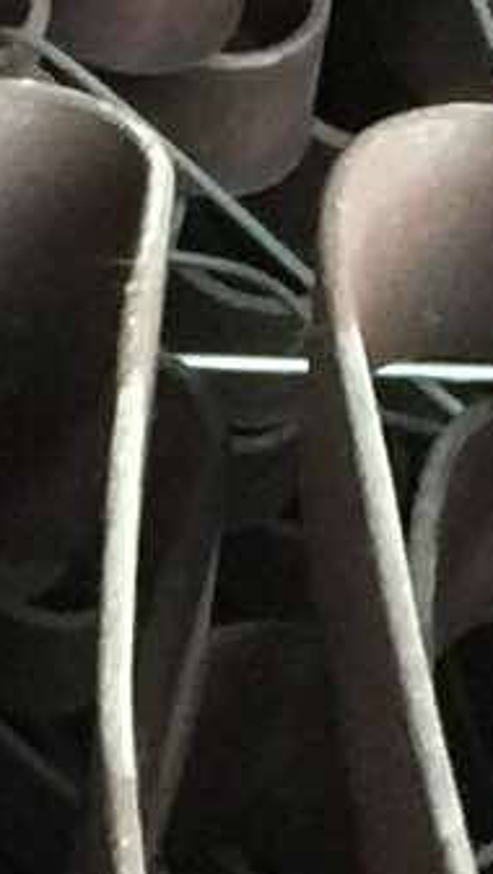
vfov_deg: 7.0
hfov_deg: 4.0
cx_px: 740
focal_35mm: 306
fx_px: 7099
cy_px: 705
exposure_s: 1/15
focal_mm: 4.15
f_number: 2.2
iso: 125
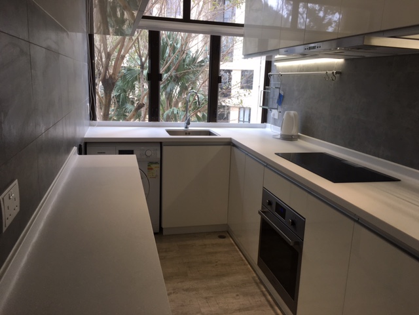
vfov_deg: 48.2
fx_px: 351
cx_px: 210
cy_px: 158
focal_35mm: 29
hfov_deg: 61.7
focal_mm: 4.15
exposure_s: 1/100
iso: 40
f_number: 2.2
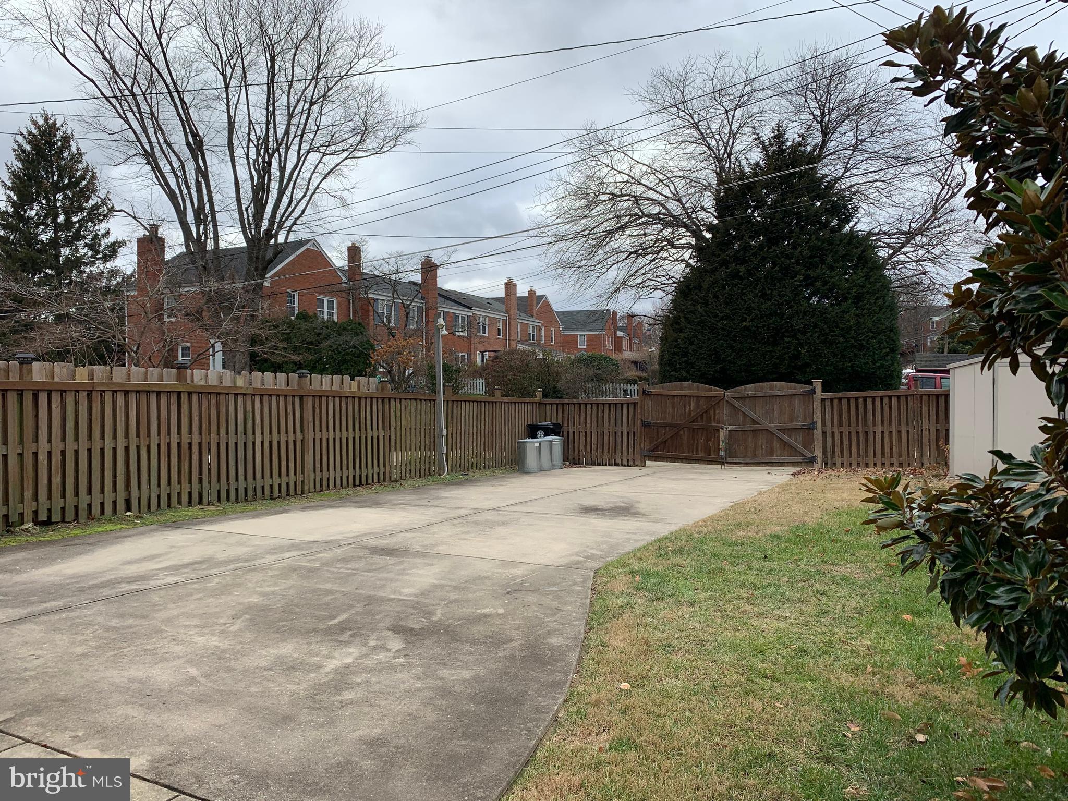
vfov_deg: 53.1
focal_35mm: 26
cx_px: 534
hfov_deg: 67.3
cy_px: 400
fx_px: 802
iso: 25
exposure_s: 1/570
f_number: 1.8
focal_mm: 4.25
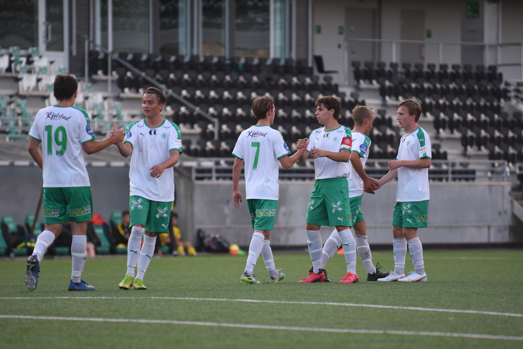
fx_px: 4358
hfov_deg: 6.9
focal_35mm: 300
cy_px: 174
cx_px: 262
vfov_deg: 4.6
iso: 400
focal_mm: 200
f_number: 3.2
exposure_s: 1/640
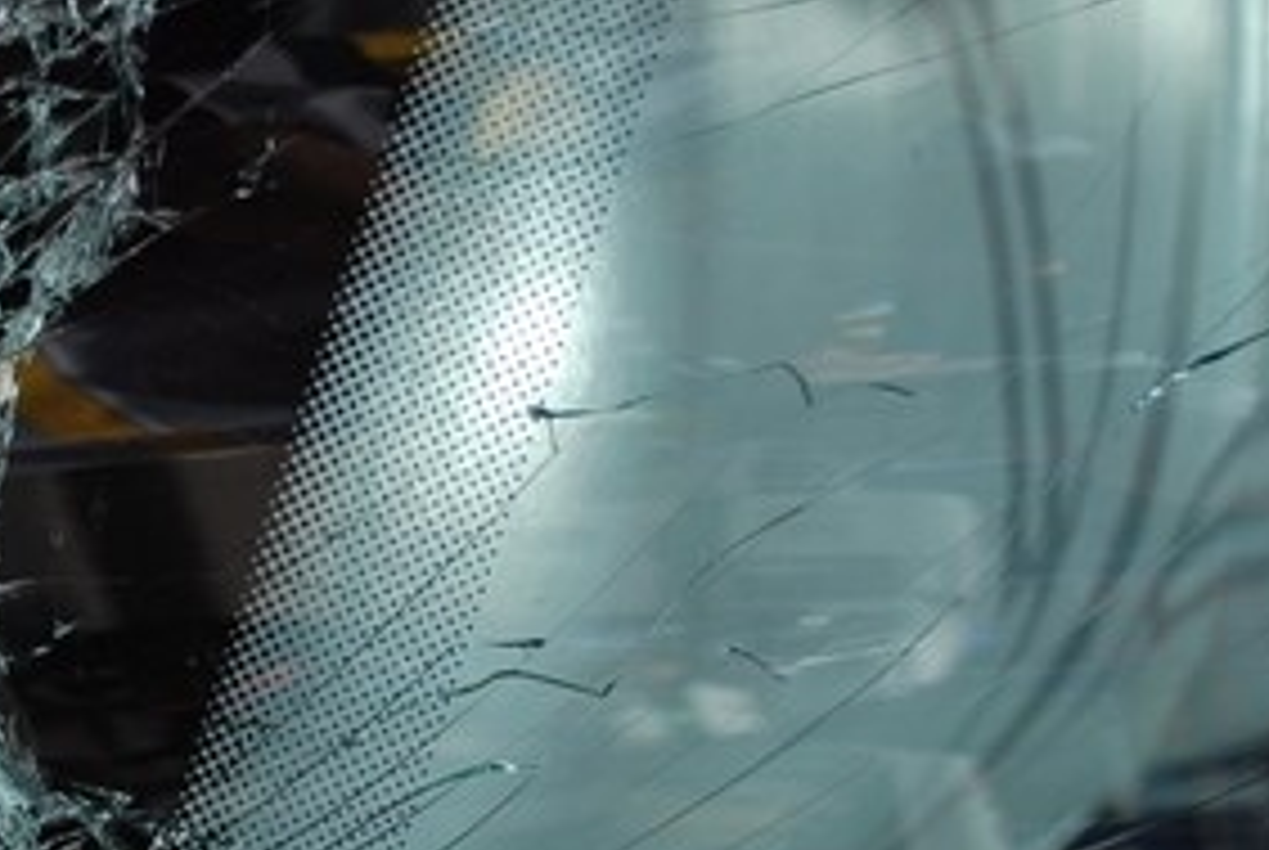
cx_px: -270
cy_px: 765
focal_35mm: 148
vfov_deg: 9.3
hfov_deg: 13.5
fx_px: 5225
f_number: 5
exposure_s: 1/500
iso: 180
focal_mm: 32
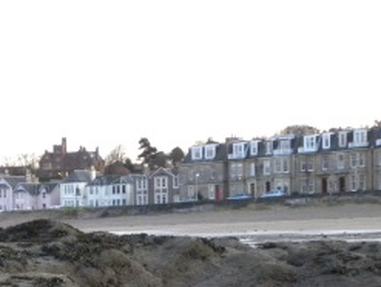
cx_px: 20
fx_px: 1312
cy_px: 301
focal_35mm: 119
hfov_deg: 16.3
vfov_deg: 12.3
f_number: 3.2
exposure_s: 1/39.2
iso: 400
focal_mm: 8.2
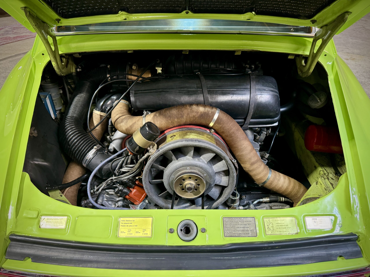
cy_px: 138
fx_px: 257
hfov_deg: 71.6
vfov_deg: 56.8
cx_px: 185
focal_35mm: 24
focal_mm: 6.76
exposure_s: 1/50
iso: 500
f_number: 1.78
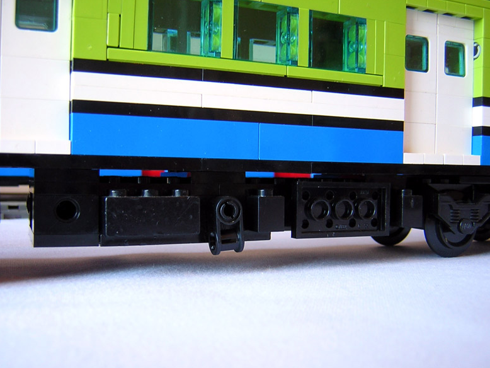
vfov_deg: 38.7
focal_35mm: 37
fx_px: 524
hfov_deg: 50.1
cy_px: 187
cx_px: 242
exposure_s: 1/5.8
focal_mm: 4.7
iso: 100
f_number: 2.6
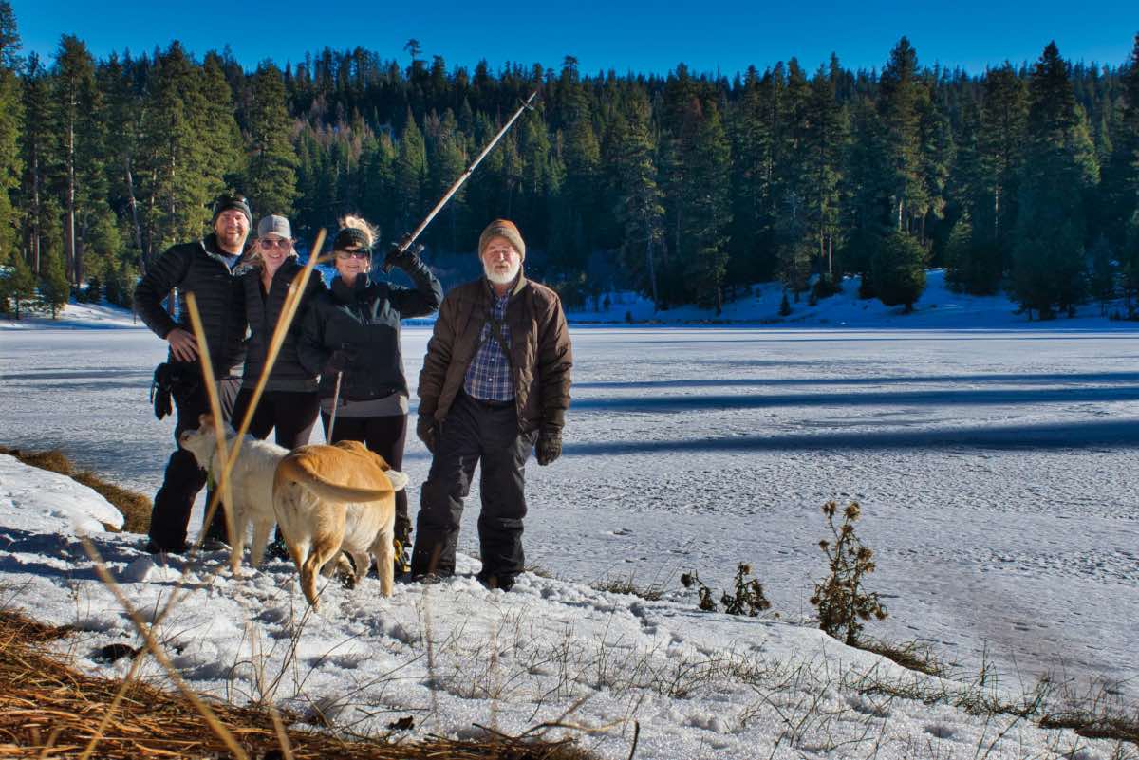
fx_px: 1044
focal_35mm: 33
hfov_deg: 57.2
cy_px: 380
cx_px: 570
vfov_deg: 40.0
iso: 200
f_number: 11
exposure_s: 1/500
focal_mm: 22
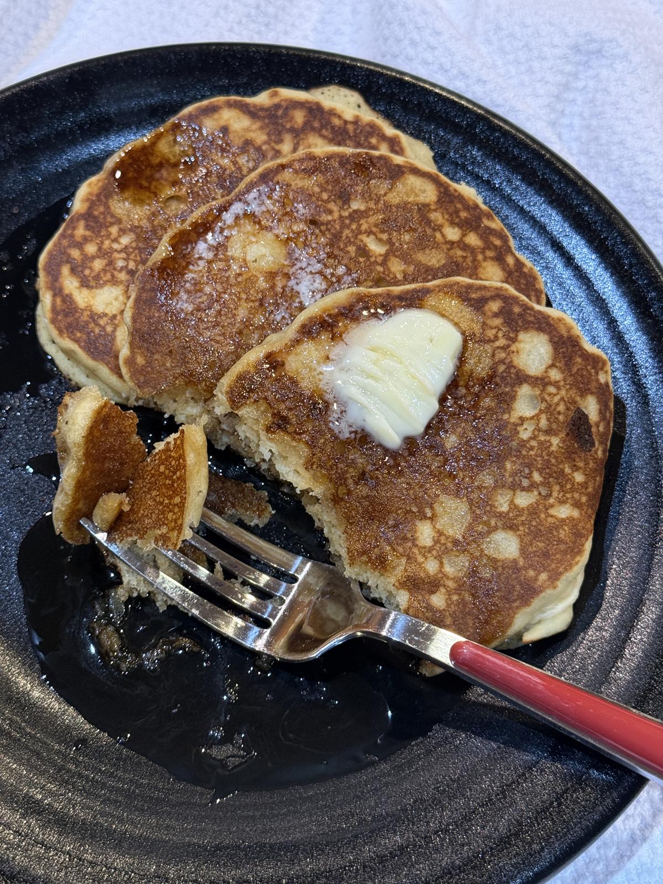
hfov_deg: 30.3
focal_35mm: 48
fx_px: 1226
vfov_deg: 39.7
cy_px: 442
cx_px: 332
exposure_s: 1/60
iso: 200
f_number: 1.78
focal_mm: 6.76
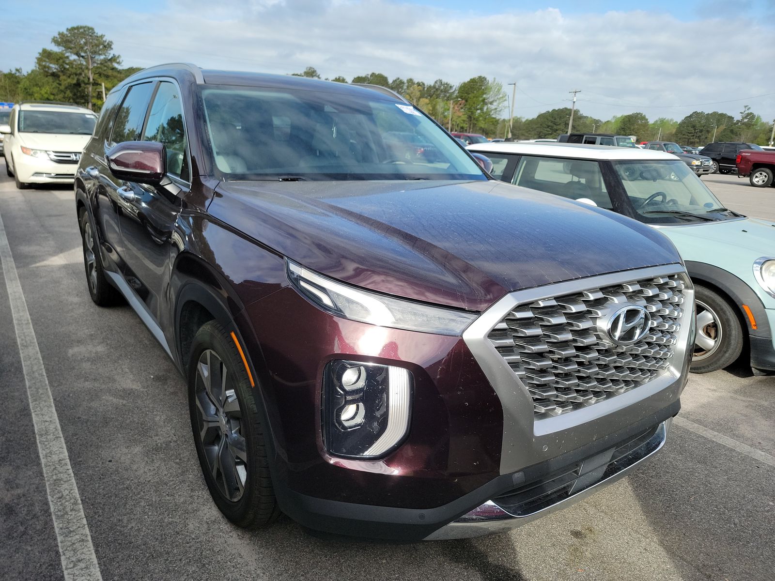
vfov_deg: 56.8
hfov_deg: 71.6
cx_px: 388
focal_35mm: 24
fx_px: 537
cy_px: 290
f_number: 1.8
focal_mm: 6.7
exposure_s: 1/533
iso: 50
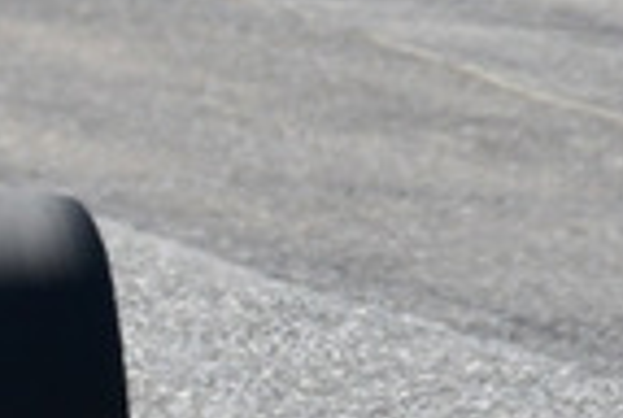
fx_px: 72696
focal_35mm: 4192
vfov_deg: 0.3
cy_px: -183
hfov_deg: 0.5
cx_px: -876
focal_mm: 500
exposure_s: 1/400
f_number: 13
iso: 400
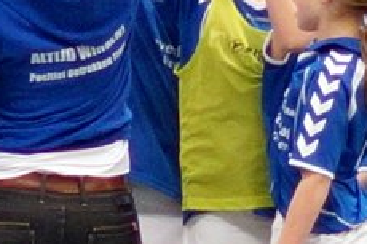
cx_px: 182
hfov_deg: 6.2
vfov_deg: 4.1
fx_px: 3402
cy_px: 147
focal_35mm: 334
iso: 500
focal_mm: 50
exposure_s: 1/160
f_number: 1.4
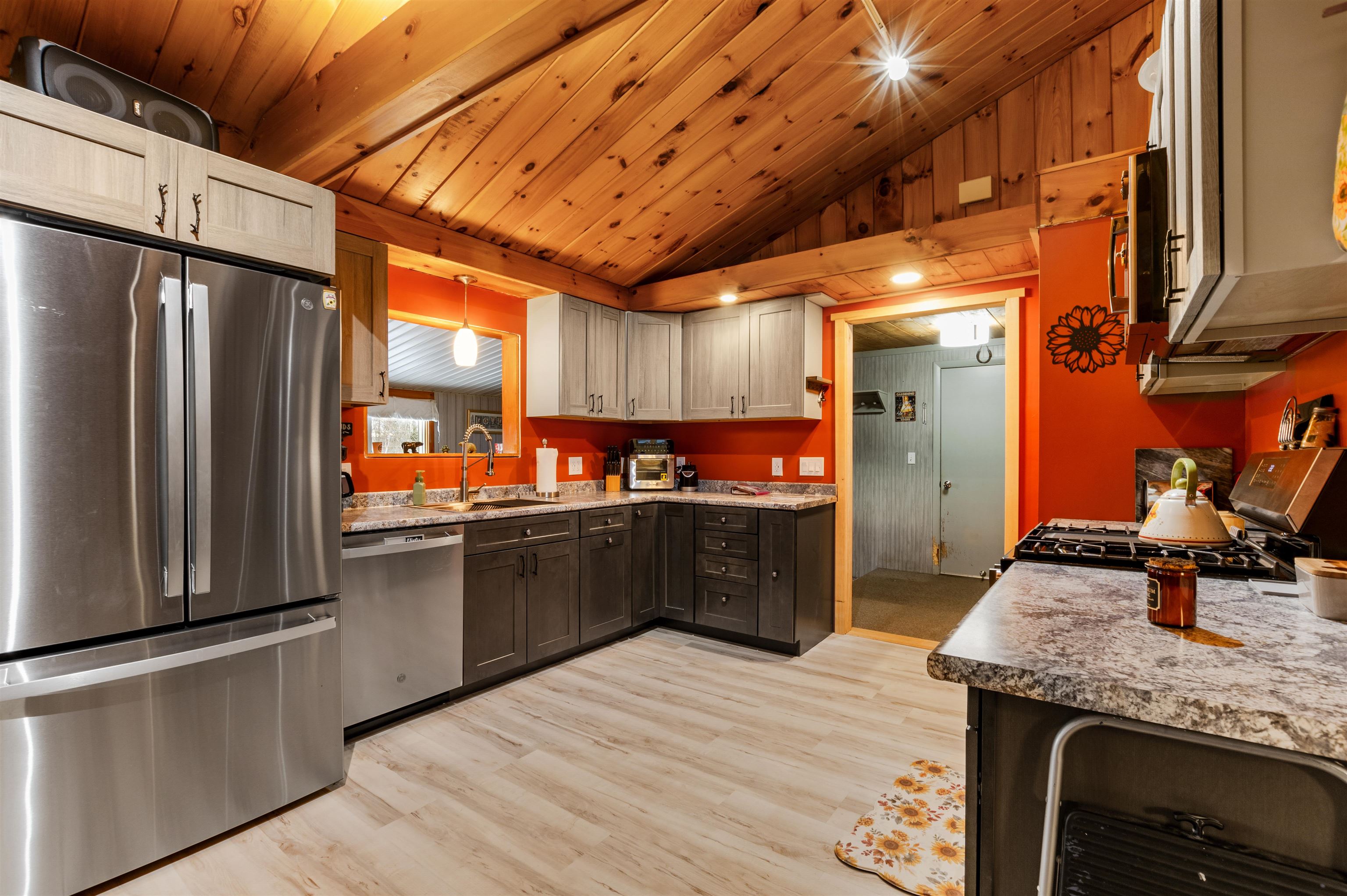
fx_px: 561
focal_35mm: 15
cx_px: 674
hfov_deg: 100.4
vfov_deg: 77.3
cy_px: 448
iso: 64
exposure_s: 2
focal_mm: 10
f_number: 8
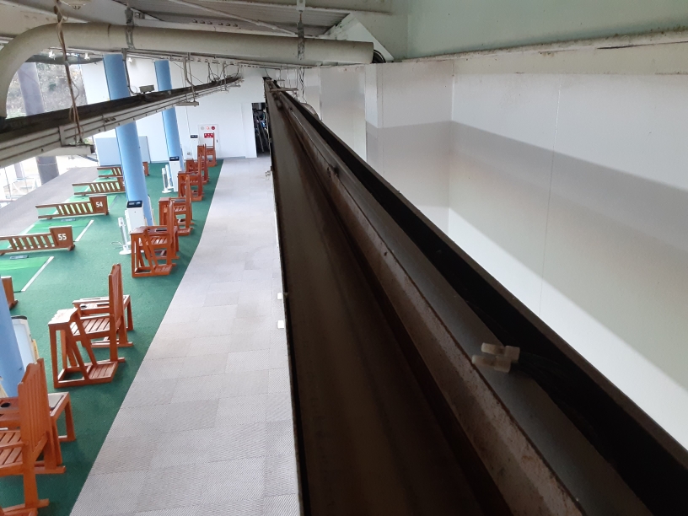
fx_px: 537
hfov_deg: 65.3
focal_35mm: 27
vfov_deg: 51.4
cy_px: 258
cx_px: 344
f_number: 1.9
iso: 250
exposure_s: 1/50
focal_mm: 2.91
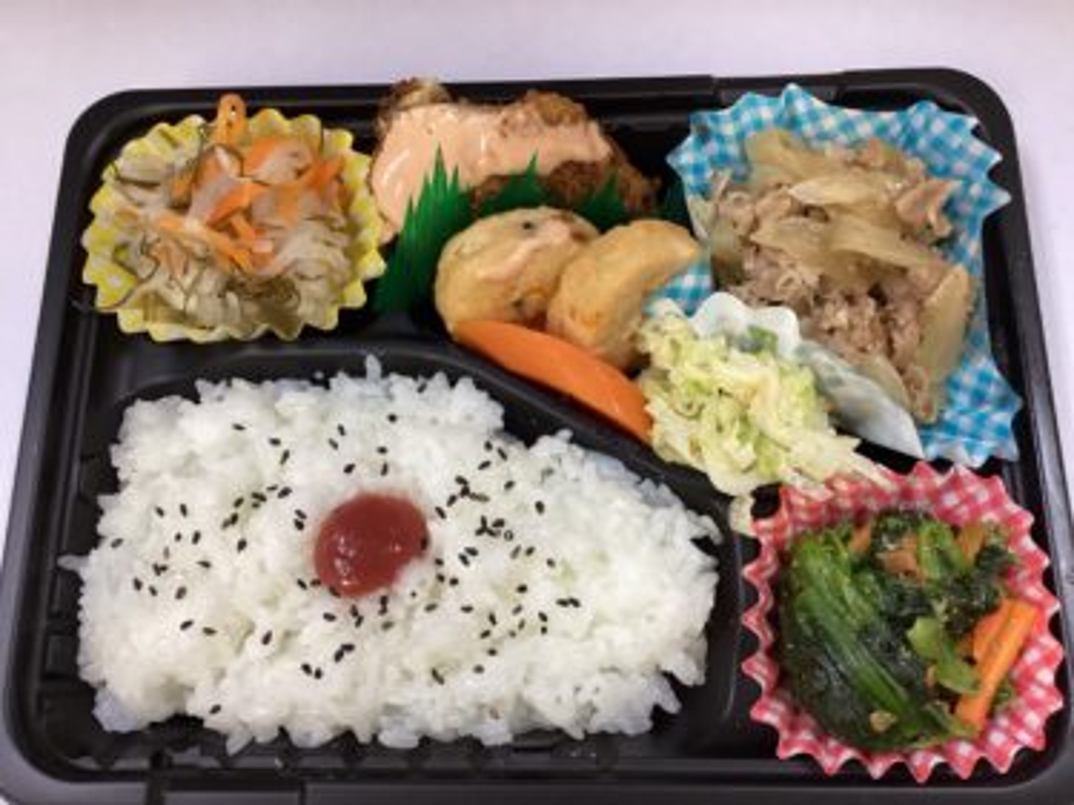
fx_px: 962
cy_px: 402
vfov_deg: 45.4
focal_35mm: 31
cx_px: 537
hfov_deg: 58.4
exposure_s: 1/60
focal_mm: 3.3
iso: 125
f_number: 2.4
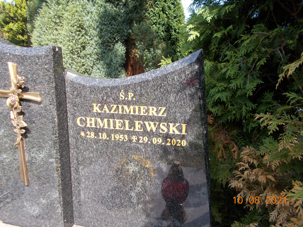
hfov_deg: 67.3
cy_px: 114
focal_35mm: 26
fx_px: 228
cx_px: 152
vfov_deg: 53.1
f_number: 3.2
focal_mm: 4.6
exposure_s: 1/250
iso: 80
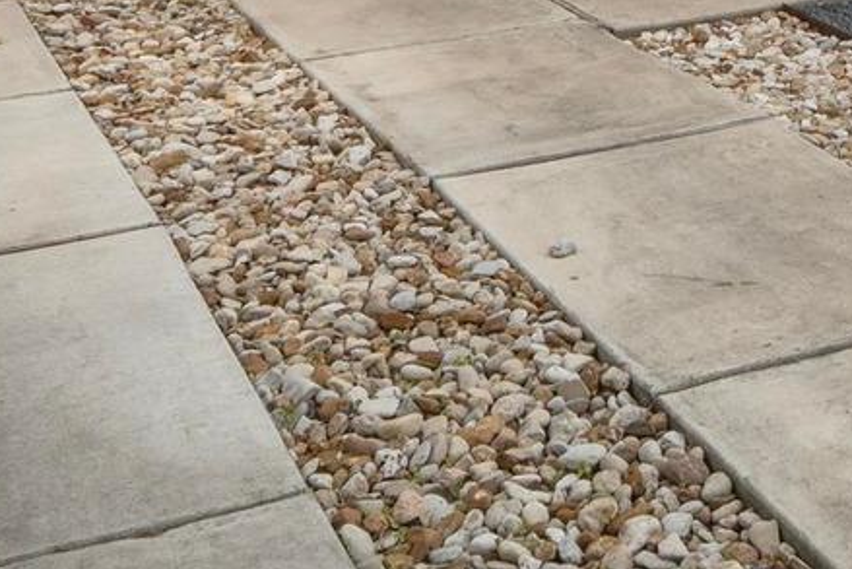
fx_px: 1989
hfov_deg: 22.9
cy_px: -310
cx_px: 908
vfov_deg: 15.0
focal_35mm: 84
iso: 250
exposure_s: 1/80
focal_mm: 12
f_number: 11
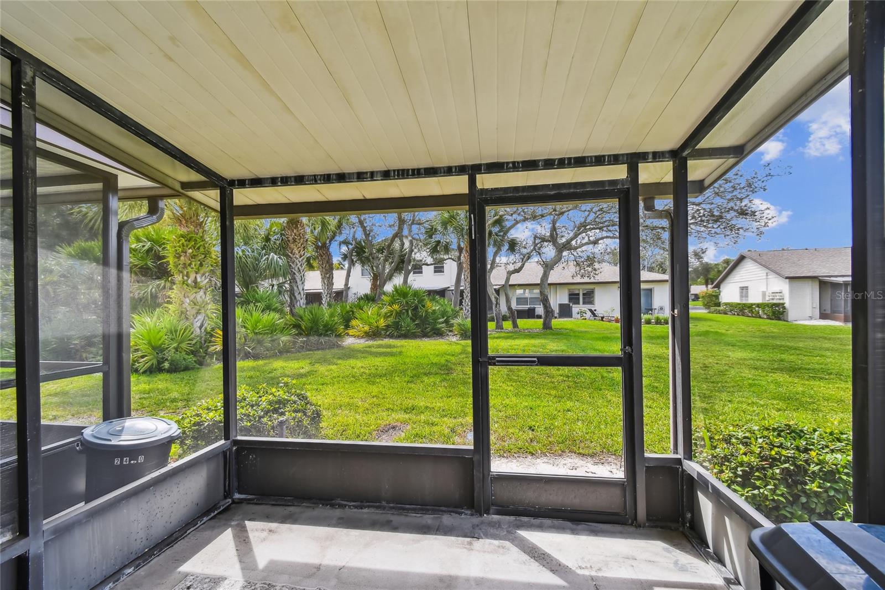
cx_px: 442
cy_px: 295
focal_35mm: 15
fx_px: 369
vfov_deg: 77.3
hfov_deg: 100.4
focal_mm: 10
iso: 100
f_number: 7.1
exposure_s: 1/50
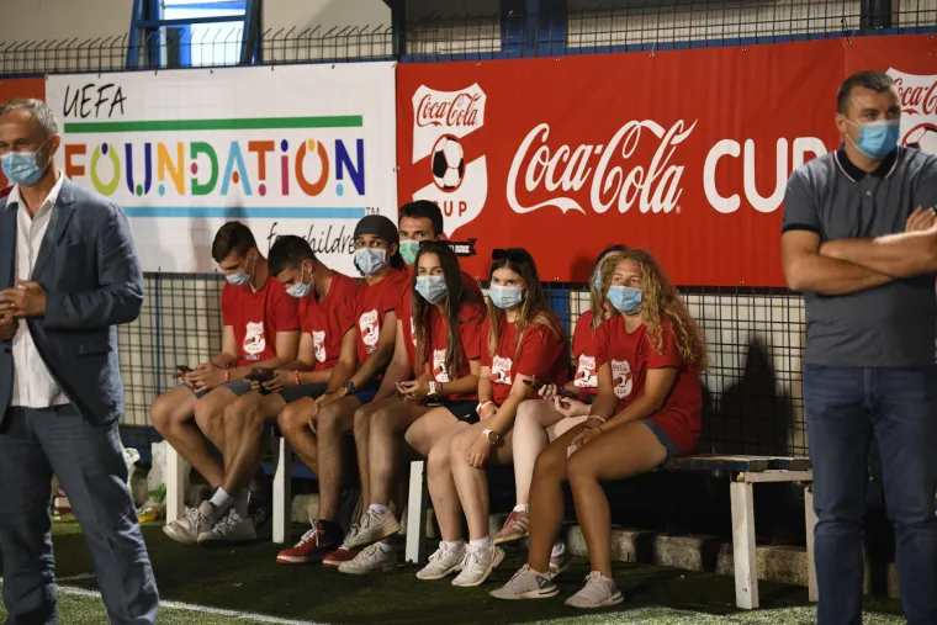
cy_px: 312
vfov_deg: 10.2
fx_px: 3514
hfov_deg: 15.2
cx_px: 468
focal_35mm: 135
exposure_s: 1/125
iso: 4000
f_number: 3.2
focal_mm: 135
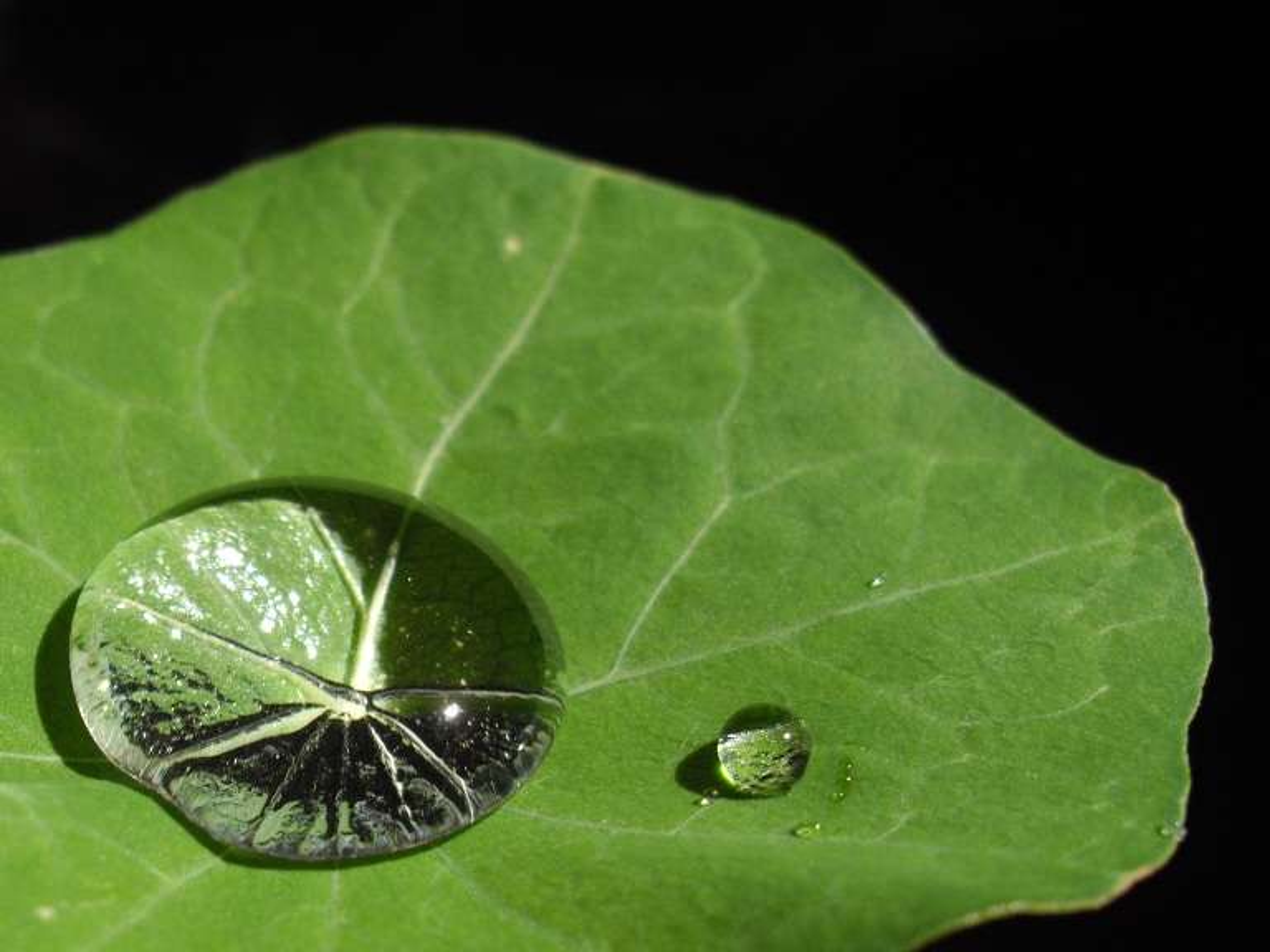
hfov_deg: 49.0
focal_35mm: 38
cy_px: 476
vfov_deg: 37.7
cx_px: 635
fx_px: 1394
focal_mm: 7.9
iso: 64
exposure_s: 1/100
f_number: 8
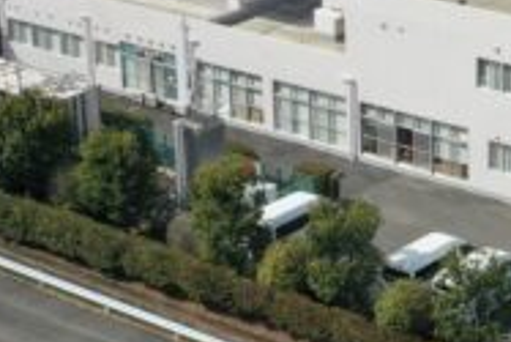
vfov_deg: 12.0
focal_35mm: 114
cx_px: 527
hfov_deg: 17.5
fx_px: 1619
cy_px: 37
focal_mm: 10.26
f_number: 10
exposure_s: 1/200
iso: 100
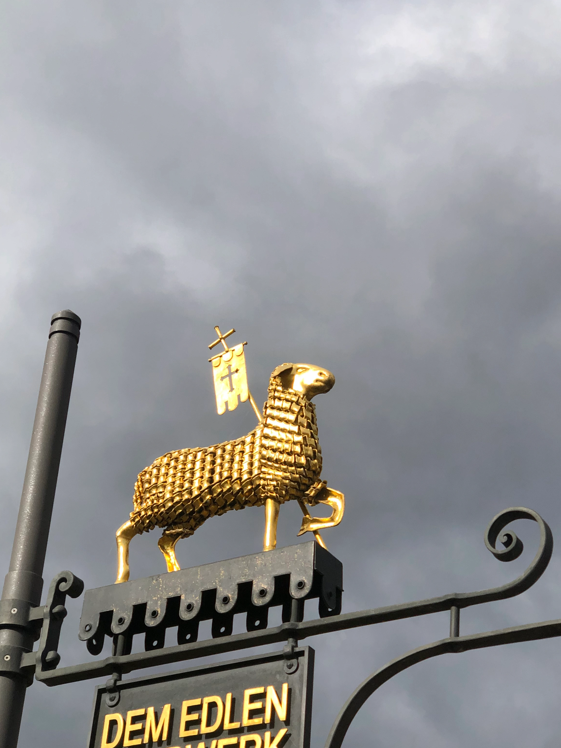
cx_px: 303
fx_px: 1469
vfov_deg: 28.5
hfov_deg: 21.6
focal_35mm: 68
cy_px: 458
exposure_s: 1/3205
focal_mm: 6
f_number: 2.4
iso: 16
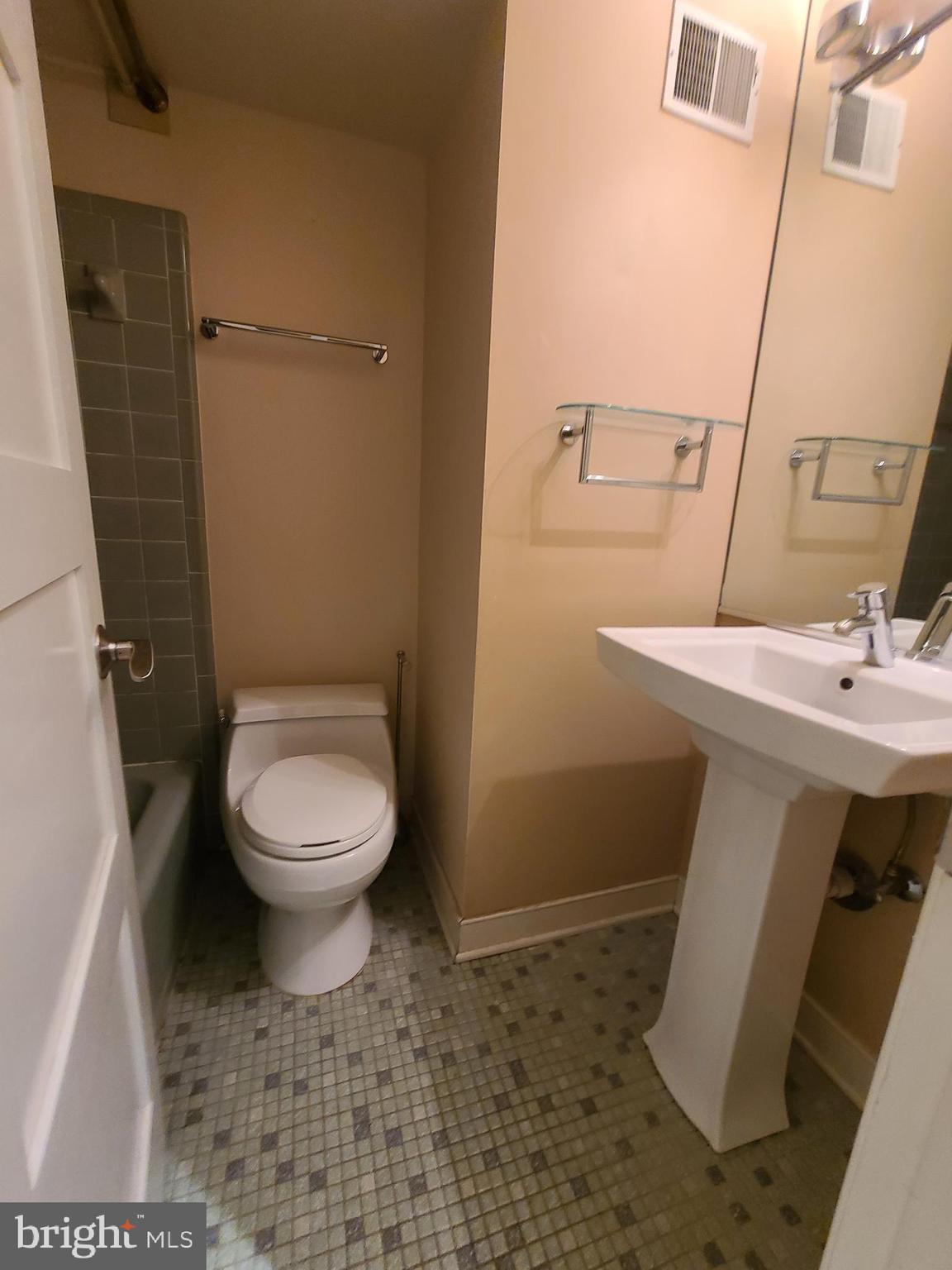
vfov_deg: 106.2
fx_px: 477
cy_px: 635
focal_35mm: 13
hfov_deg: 89.9
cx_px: 476
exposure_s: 1/30
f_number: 2.2
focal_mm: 2.2
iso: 400
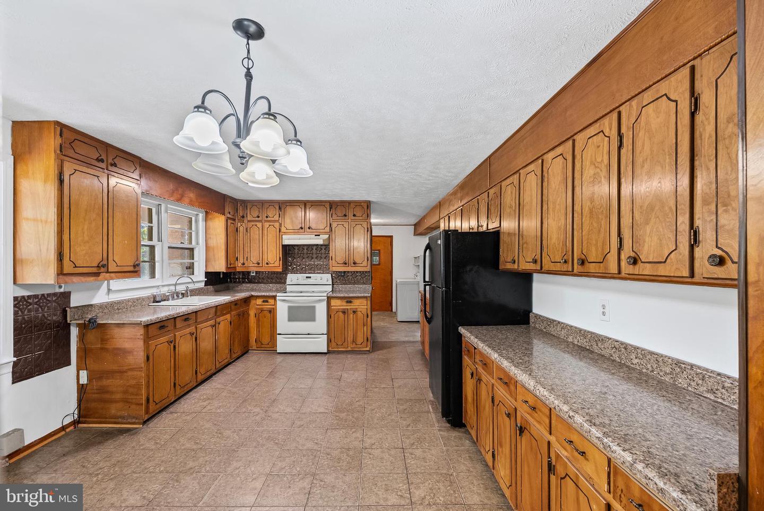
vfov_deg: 73.8
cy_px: 256
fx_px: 340
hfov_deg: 96.7
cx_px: 382
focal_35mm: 16
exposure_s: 1/5
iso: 1250
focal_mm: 16
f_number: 8
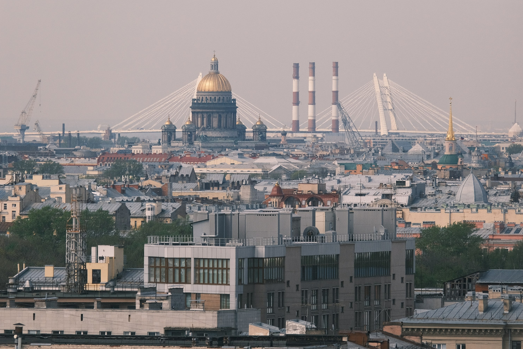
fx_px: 6872
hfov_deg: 4.4
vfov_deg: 2.9
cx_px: 231
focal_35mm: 473
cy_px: 111
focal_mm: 230
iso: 640
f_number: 6.7
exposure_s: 1/2000
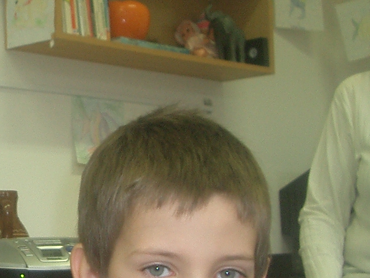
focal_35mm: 99
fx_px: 1058
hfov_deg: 18.9
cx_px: -60
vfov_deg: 14.9
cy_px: 192
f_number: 2.6
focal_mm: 5.8
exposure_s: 1/40
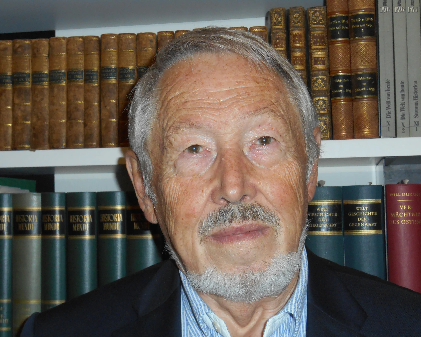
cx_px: 210
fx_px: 735
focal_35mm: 59
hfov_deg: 32.0
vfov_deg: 25.8
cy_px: 169
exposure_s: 1/60
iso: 200
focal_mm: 10
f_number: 5.2
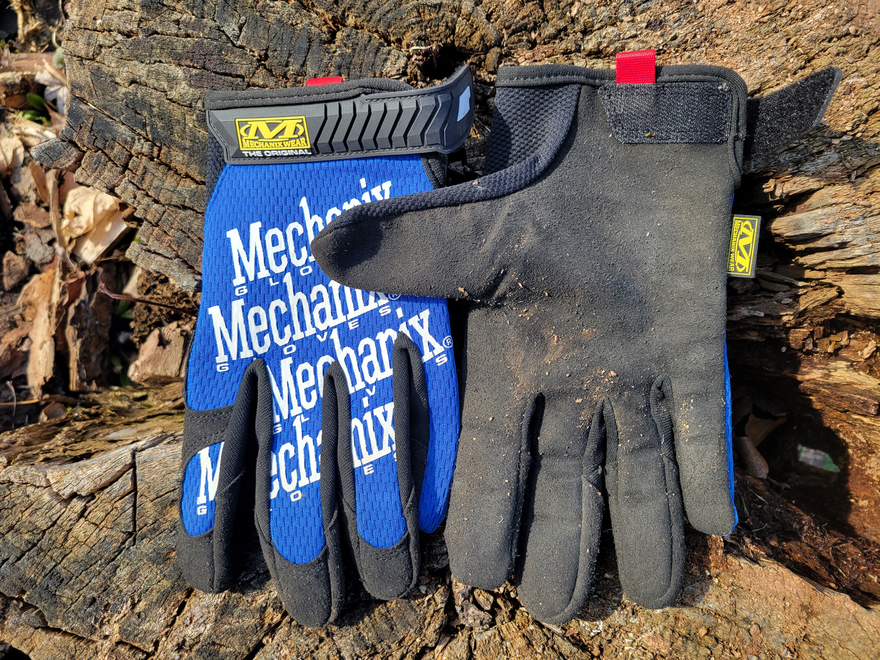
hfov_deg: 67.3
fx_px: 661
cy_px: 330
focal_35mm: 26
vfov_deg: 53.1
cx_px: 440
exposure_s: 1/532
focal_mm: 5.4
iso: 40
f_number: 1.8
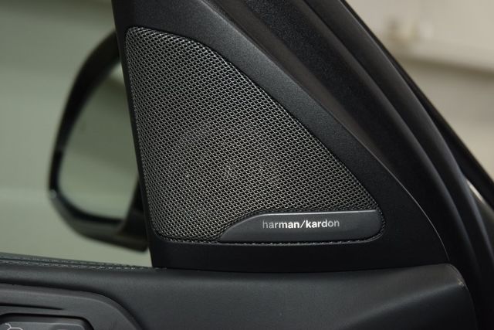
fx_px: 823
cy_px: 165
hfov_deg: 33.4
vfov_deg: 22.6
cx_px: 247
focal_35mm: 60
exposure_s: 1/60
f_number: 4.2
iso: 640
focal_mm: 40
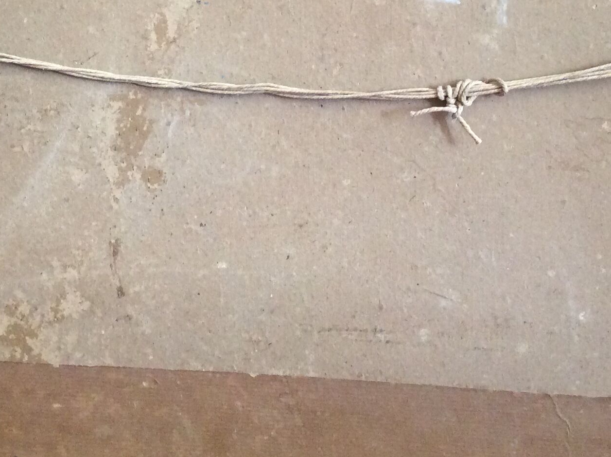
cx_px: 300
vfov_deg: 21.8
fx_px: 1163
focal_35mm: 66
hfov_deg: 29.4
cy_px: 58
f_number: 2.4
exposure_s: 1/25
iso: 160
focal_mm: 3.3
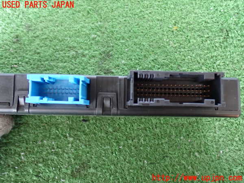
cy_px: 92
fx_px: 254
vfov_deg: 39.7
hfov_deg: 51.4
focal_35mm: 36
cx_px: 122
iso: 800
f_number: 2.5
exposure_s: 1/25
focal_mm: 6.37
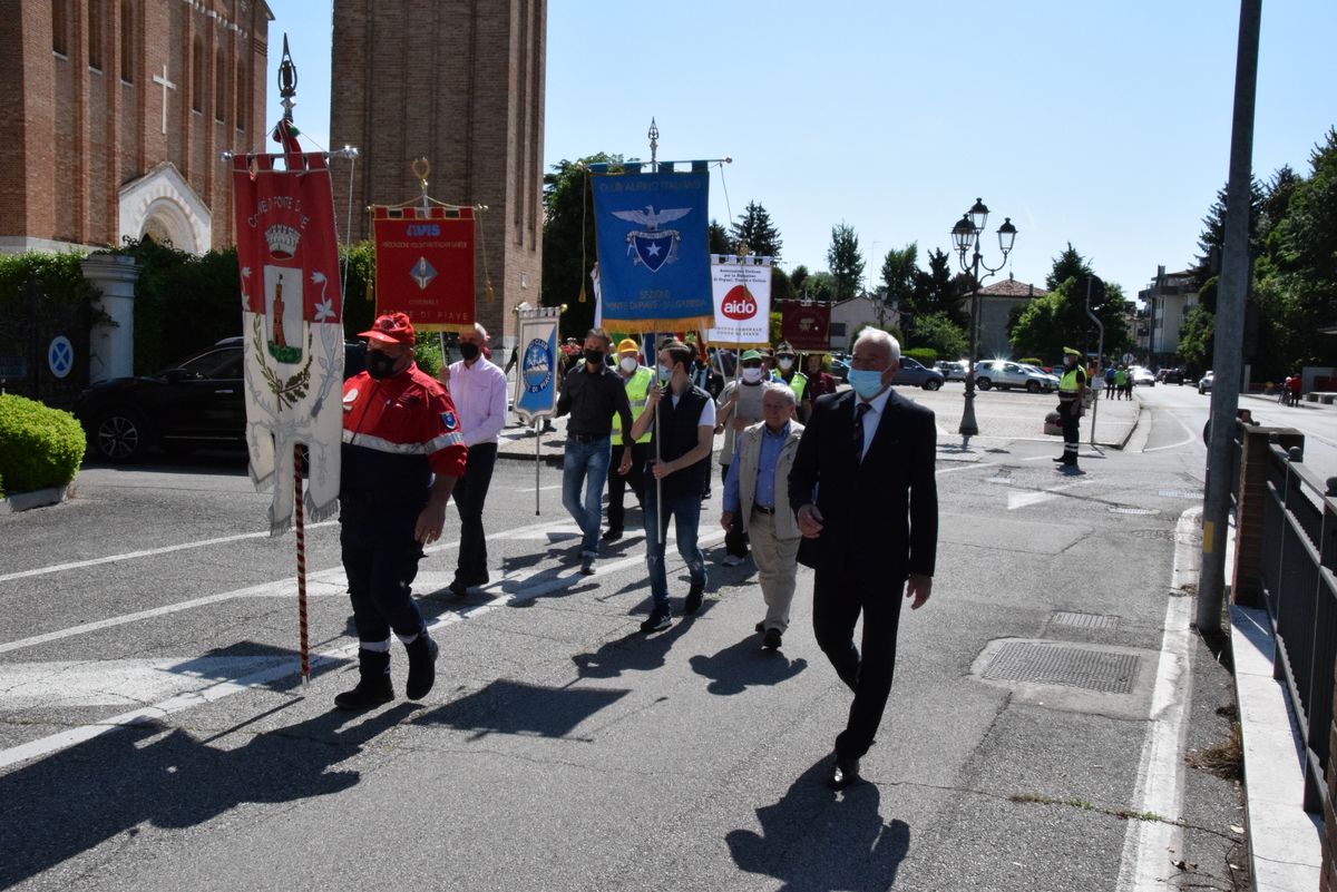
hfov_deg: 59.5
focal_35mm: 32
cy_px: 446
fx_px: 1170
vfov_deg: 41.7
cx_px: 668
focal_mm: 21
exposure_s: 1/2000
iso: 3200
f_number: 22
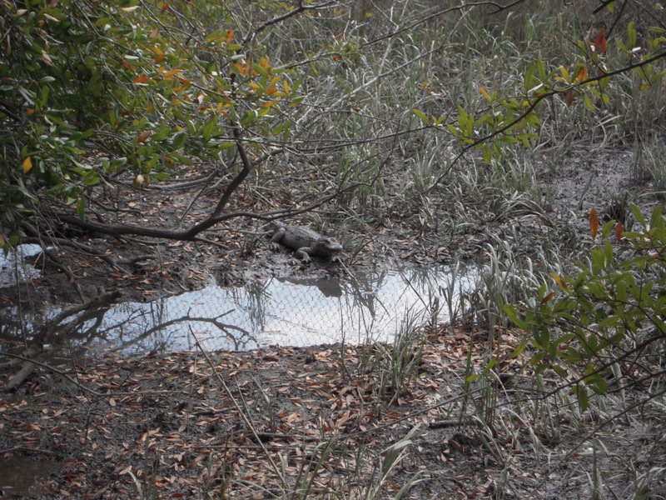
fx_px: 2155
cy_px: 250
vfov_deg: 13.2
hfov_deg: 17.6
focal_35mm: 112
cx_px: 333
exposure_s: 1/160
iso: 100
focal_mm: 20
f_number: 5.8
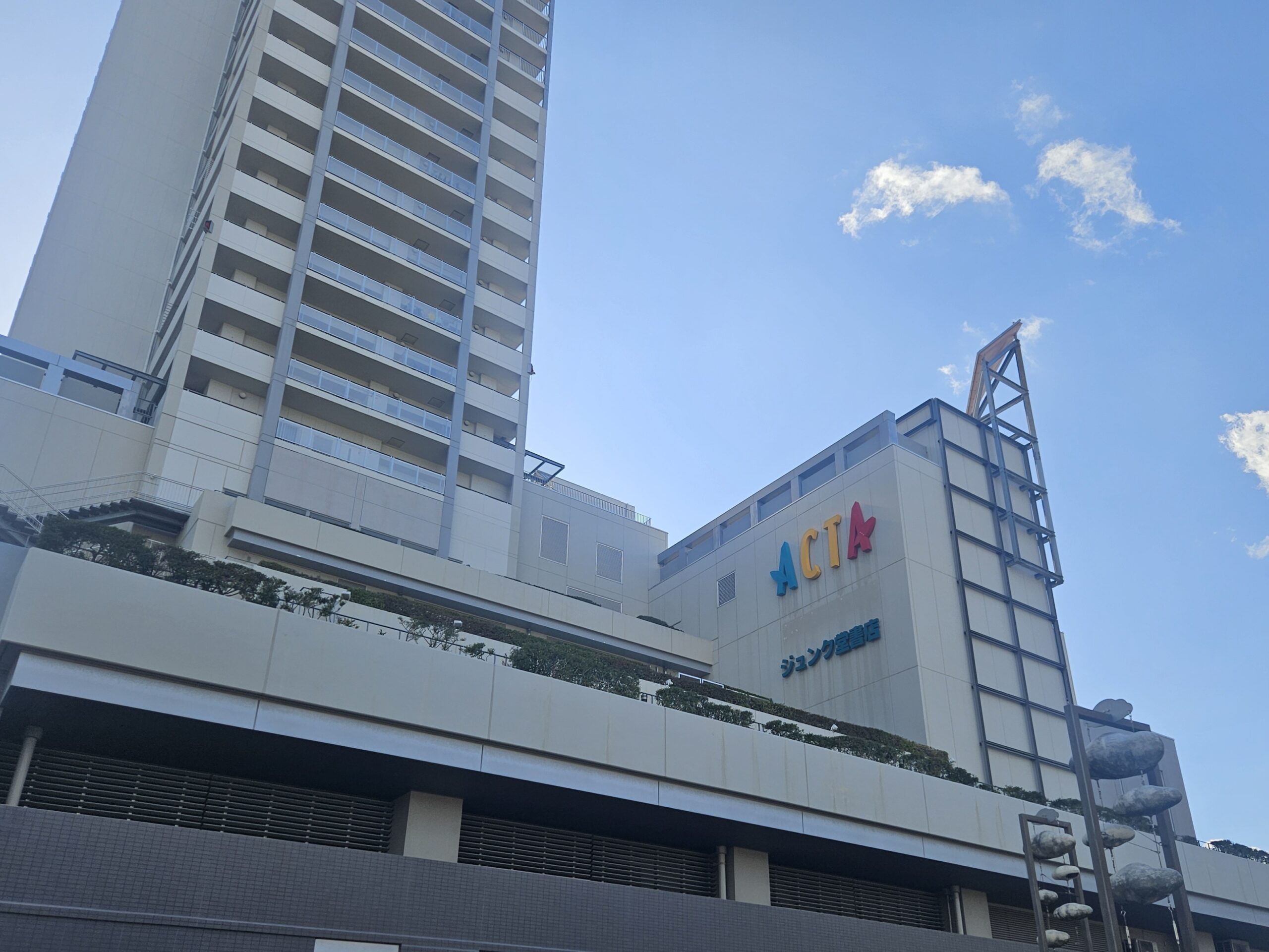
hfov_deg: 73.9
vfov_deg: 58.9
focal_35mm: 23
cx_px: 634
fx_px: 843
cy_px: 476
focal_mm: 5.4
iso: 25
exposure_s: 1/2000
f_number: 1.8
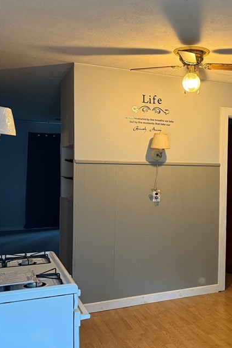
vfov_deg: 48.4
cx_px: 197
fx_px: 387
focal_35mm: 40
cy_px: 180
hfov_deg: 32.2
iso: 320
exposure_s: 1/60
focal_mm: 6.76
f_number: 1.78
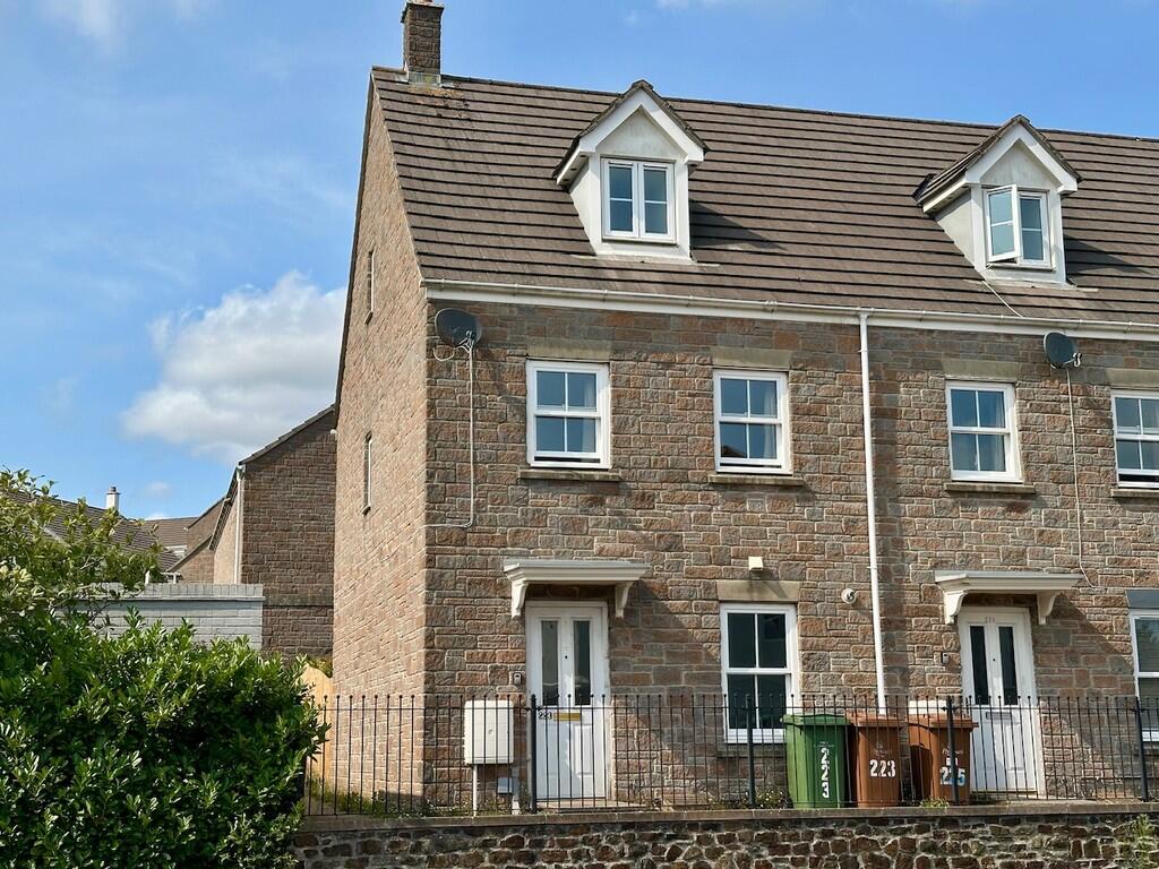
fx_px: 1607
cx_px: 580
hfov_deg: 39.7
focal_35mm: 48
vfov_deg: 30.3
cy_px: 434
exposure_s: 1/4367
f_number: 1.78
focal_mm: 6.86
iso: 64
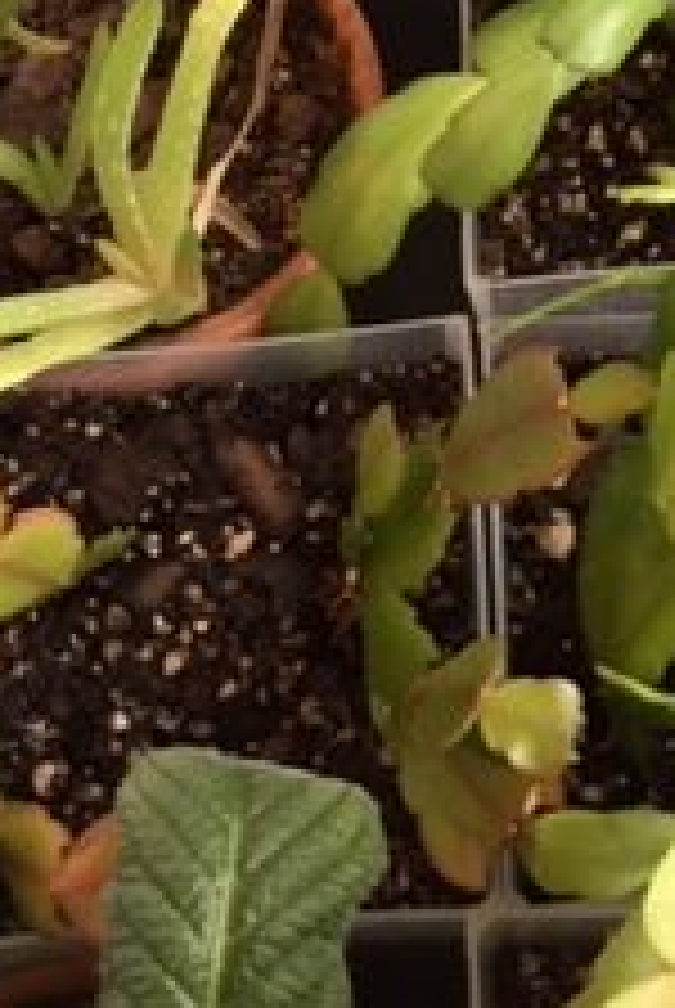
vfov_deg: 22.5
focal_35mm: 86
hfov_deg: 15.8
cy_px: -50
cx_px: 554
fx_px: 2411
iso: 100
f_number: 2.2
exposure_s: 1/30
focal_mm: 4.15
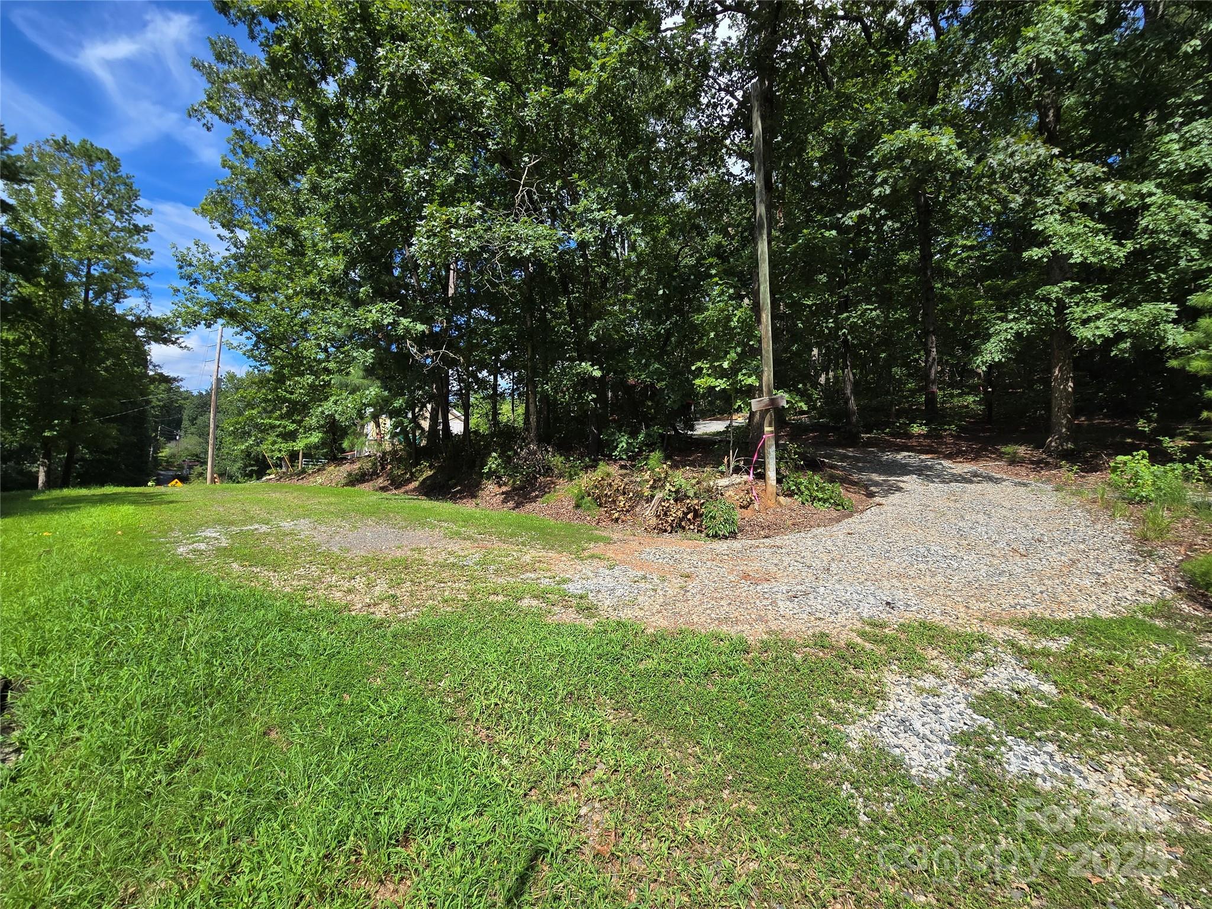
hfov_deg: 106.2
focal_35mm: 13
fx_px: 455
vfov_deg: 89.9
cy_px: 454
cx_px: 606
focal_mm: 2.2
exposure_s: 1/1695
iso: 50
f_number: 2.2
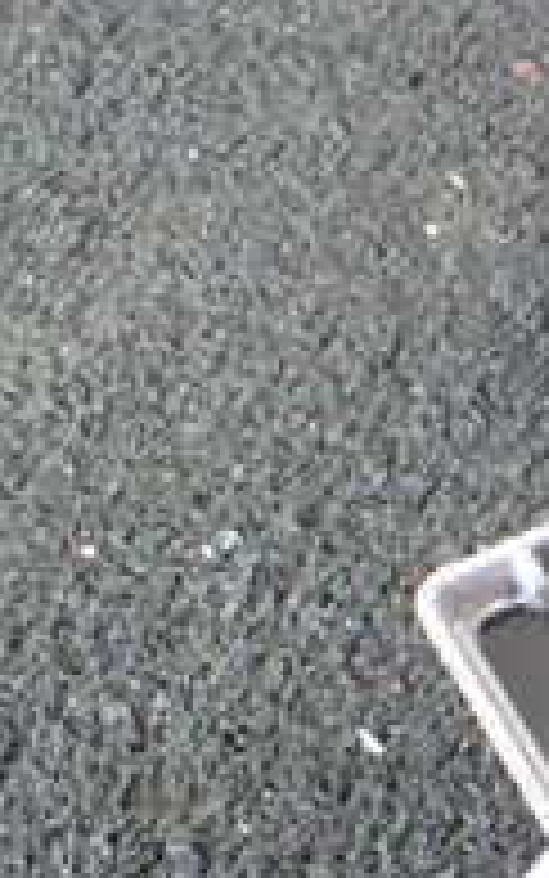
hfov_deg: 11.1
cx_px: 1341
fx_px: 2344
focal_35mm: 98
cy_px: 716
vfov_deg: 20.9
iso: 800
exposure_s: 1/125
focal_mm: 5.4
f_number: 2.3
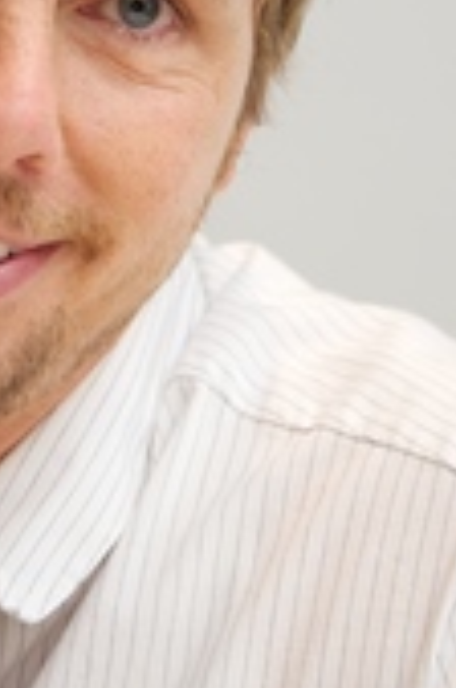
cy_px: 199
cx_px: 86
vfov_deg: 5.8
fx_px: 6791
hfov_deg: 3.8
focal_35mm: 356
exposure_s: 1/80
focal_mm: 150
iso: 500
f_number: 5.6
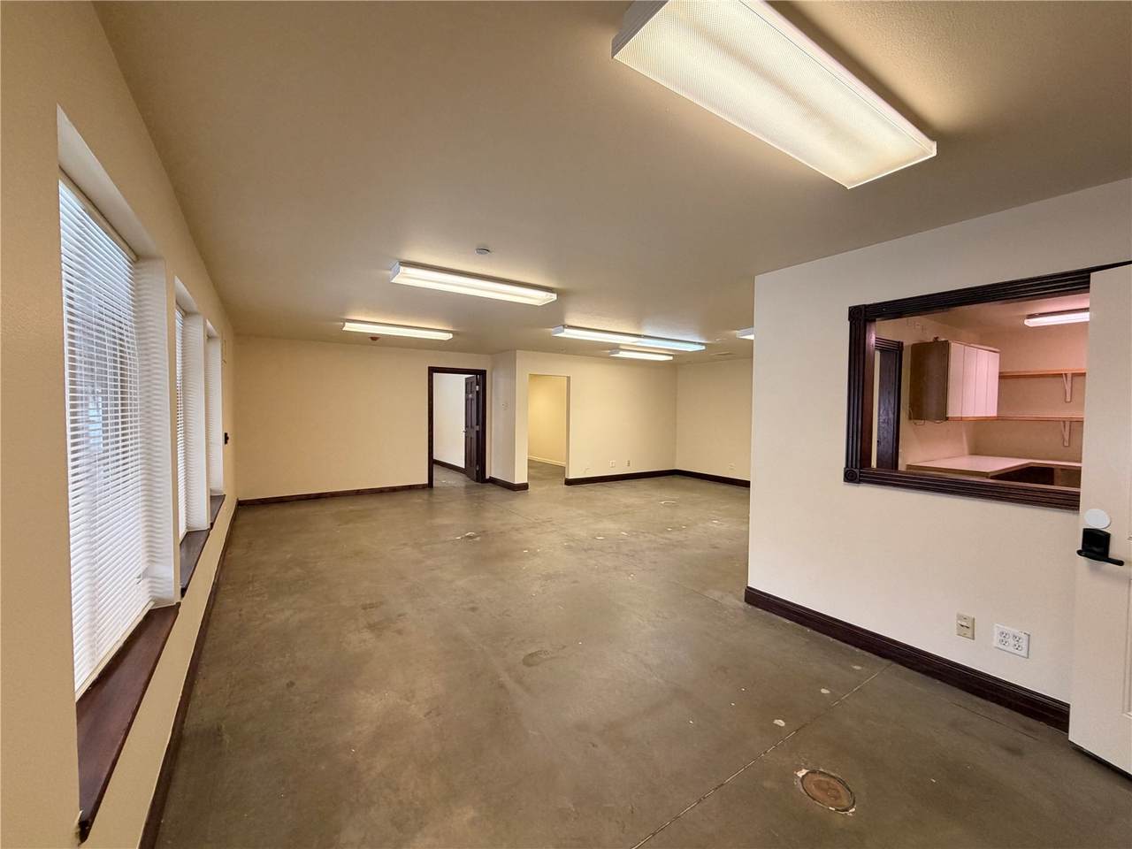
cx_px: 566
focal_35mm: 14
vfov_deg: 85.7
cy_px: 424
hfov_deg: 102.1
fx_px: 458
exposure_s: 1/60
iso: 160
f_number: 2.2
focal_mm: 2.22
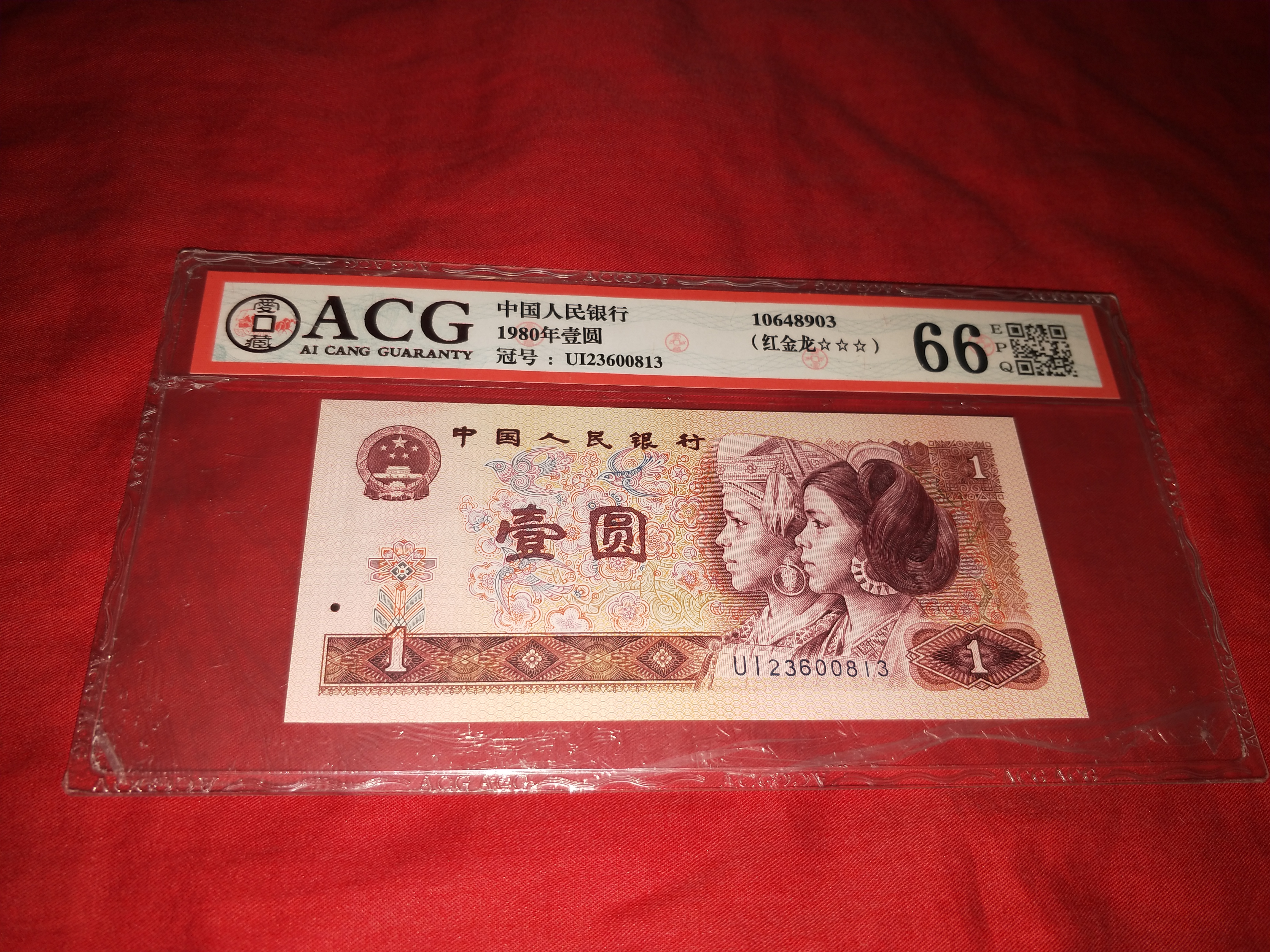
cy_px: 476
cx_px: 635
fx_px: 917
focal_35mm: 25
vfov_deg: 54.9
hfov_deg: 69.4
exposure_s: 1/100
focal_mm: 4.27
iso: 50
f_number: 1.7
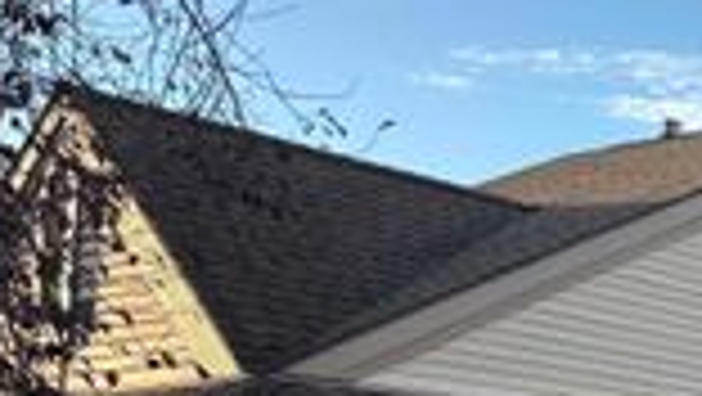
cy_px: 412
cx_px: 999
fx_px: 1695
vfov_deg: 13.1
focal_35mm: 91
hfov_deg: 20.6
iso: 50
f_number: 1.6
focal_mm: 5.96
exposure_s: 1/1263
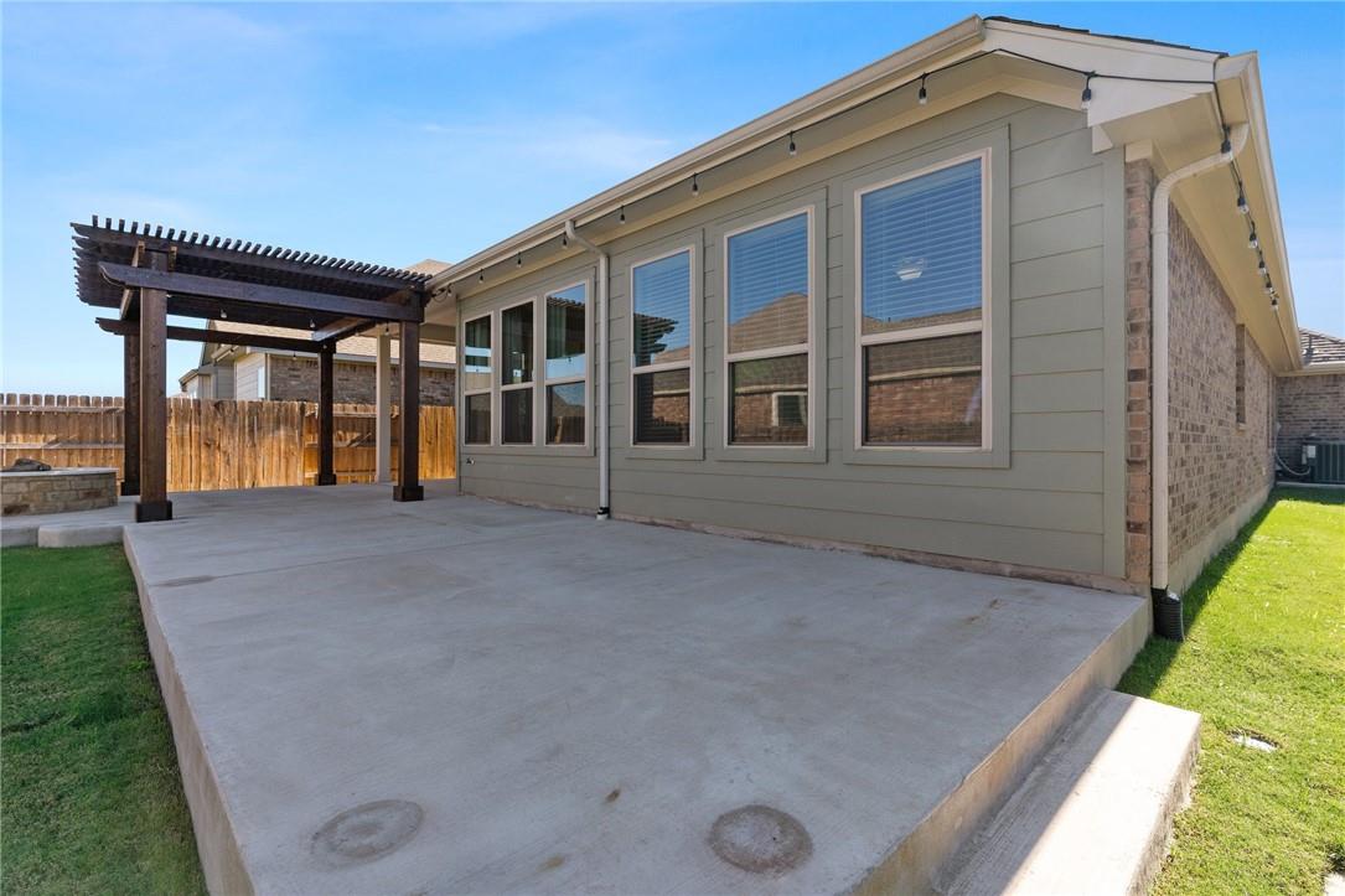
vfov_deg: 73.7
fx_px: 598
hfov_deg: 96.7
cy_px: 448
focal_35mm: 16
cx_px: 672
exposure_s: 1/200
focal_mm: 16
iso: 800
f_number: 8
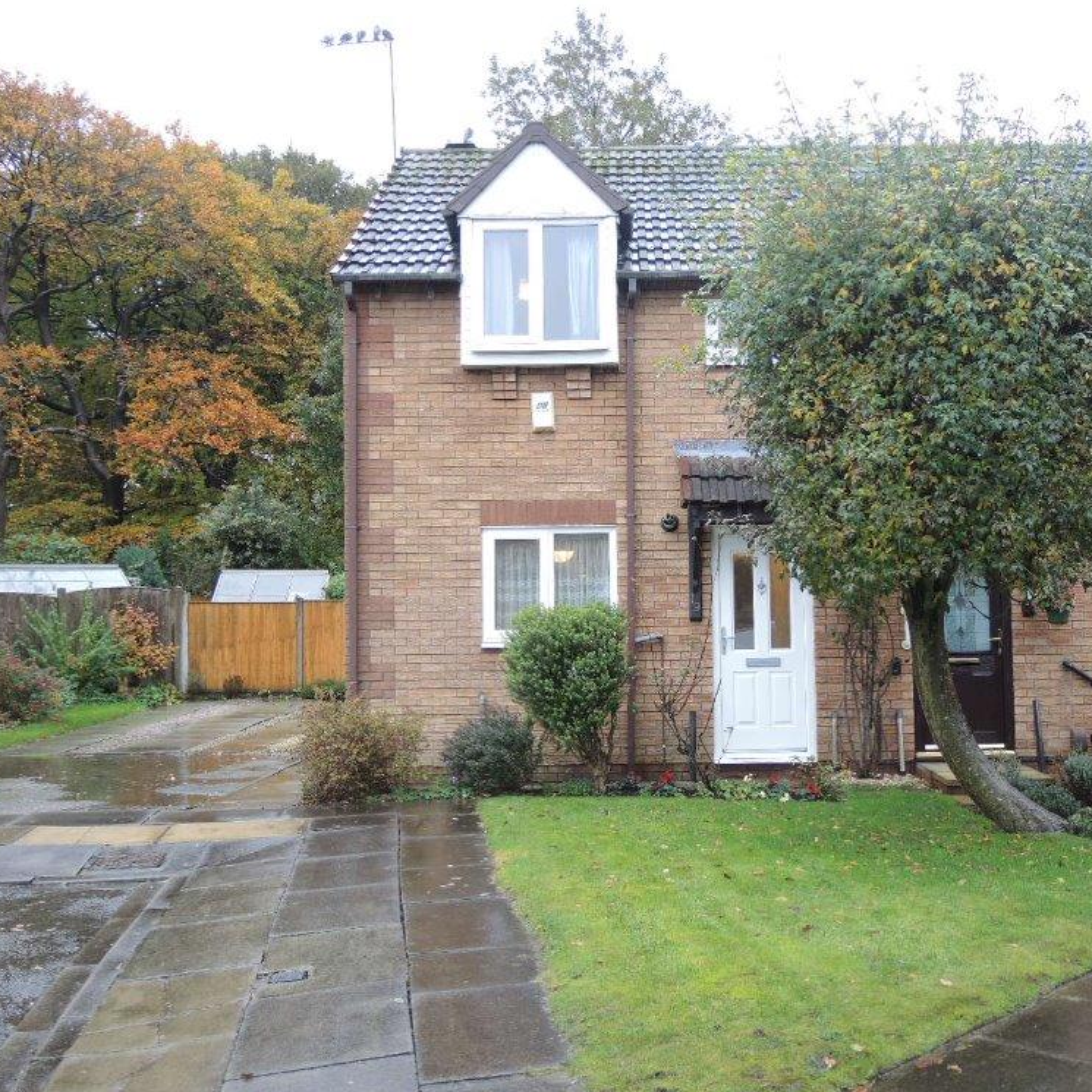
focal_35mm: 34
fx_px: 1213
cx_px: 646
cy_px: 556
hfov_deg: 48.2
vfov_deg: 48.4
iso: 80
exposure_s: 1/60
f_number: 2
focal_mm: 6
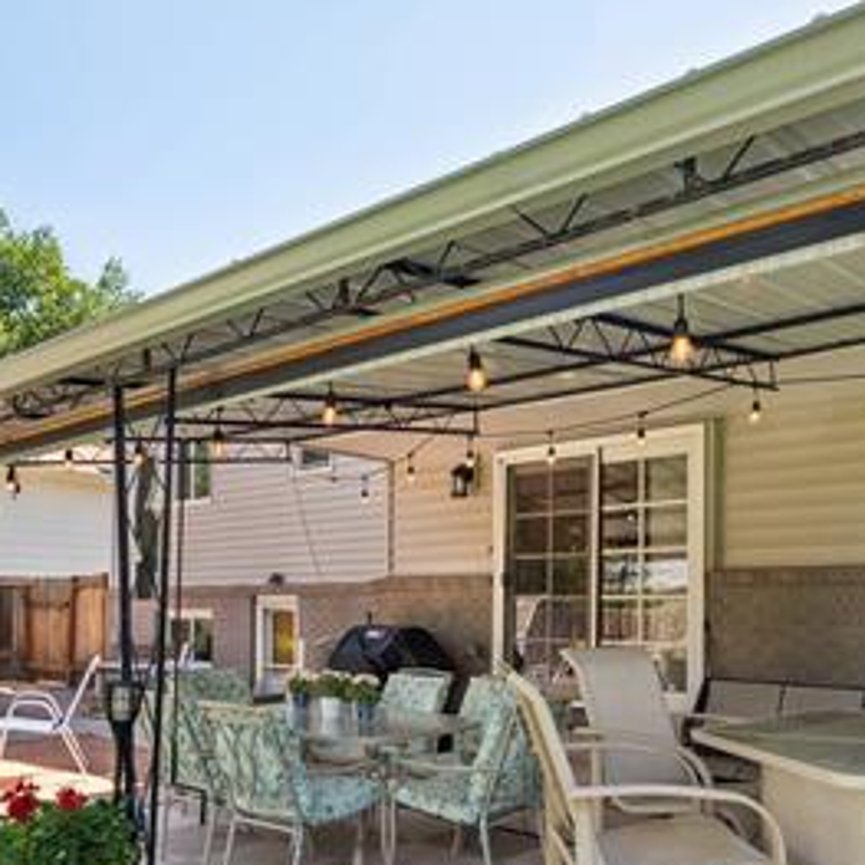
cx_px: 464
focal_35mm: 31
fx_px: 876
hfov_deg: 52.5
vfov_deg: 51.0
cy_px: 615
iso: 100
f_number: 11
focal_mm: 15
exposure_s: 1/25
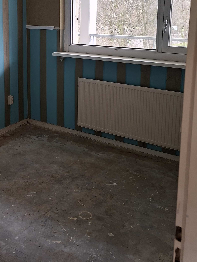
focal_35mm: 44
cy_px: 58
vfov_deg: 41.4
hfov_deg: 32.2
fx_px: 334
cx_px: 45
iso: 200
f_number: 1.8
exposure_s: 1/50
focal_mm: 5.54
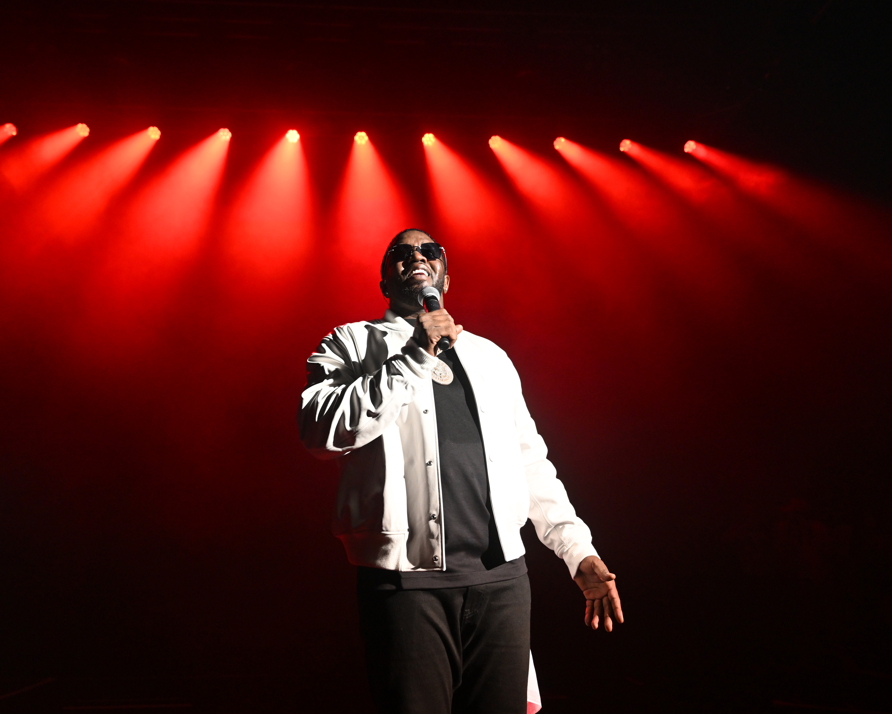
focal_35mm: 28
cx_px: 382
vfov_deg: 51.5
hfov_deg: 61.9
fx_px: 739
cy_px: 355
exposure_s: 1/640
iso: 2000
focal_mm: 24
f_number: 2.8
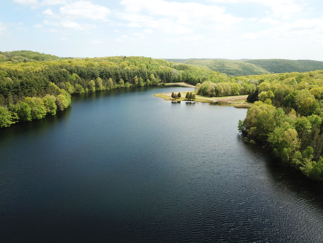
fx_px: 243
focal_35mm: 26
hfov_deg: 67.3
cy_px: 122
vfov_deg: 53.1
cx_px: 162
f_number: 2.2
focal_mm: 4.73
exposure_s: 1/858
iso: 100
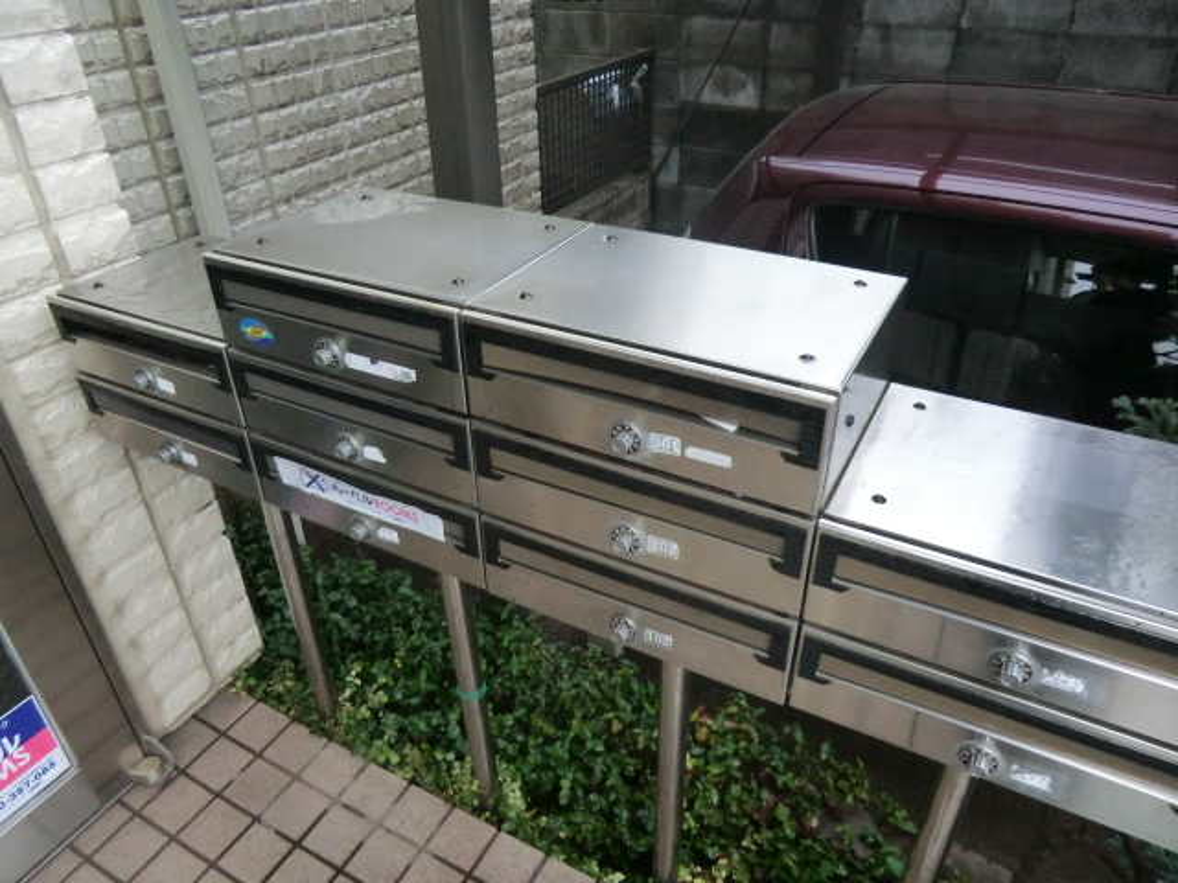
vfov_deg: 56.8
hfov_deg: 71.6
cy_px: 442
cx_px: 589
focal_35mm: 24
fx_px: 817
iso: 400
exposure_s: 1/60
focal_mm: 4.3
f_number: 3.2
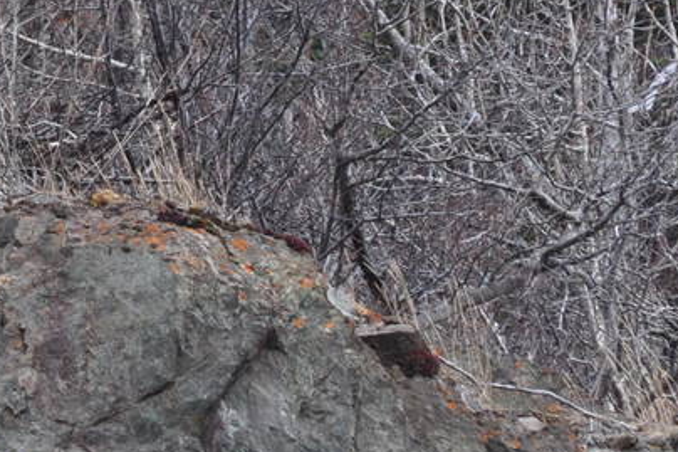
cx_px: -102
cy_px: -16
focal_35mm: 1603
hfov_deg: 1.3
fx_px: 30176
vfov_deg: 0.9
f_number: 9
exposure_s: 1/125
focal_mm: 270
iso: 560
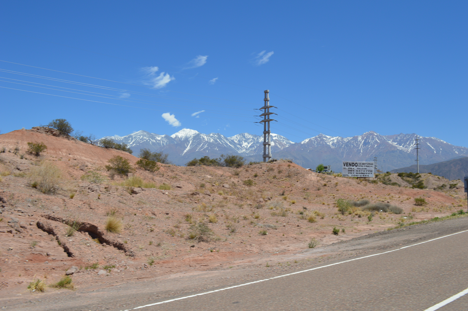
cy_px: 156
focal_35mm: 33
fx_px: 429
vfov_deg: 39.9
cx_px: 234
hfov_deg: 57.3
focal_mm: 22
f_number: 9
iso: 100
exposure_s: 1/320
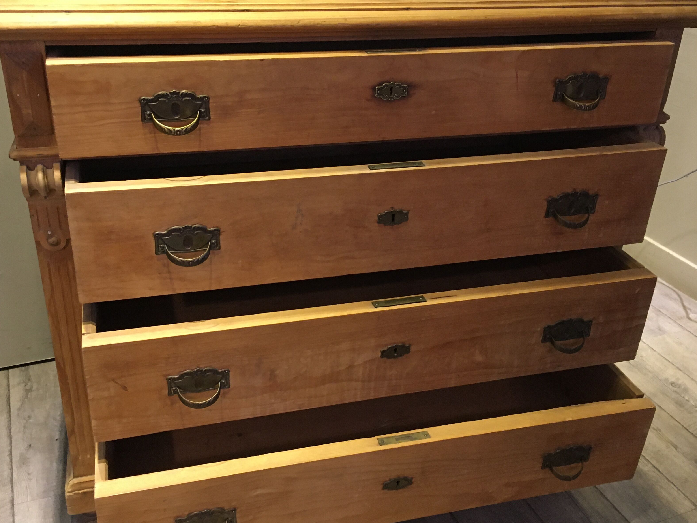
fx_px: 745
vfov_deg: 38.7
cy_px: 265
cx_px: 339
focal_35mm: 37
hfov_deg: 50.1
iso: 200
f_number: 2.2
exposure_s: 1/33
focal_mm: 4.15
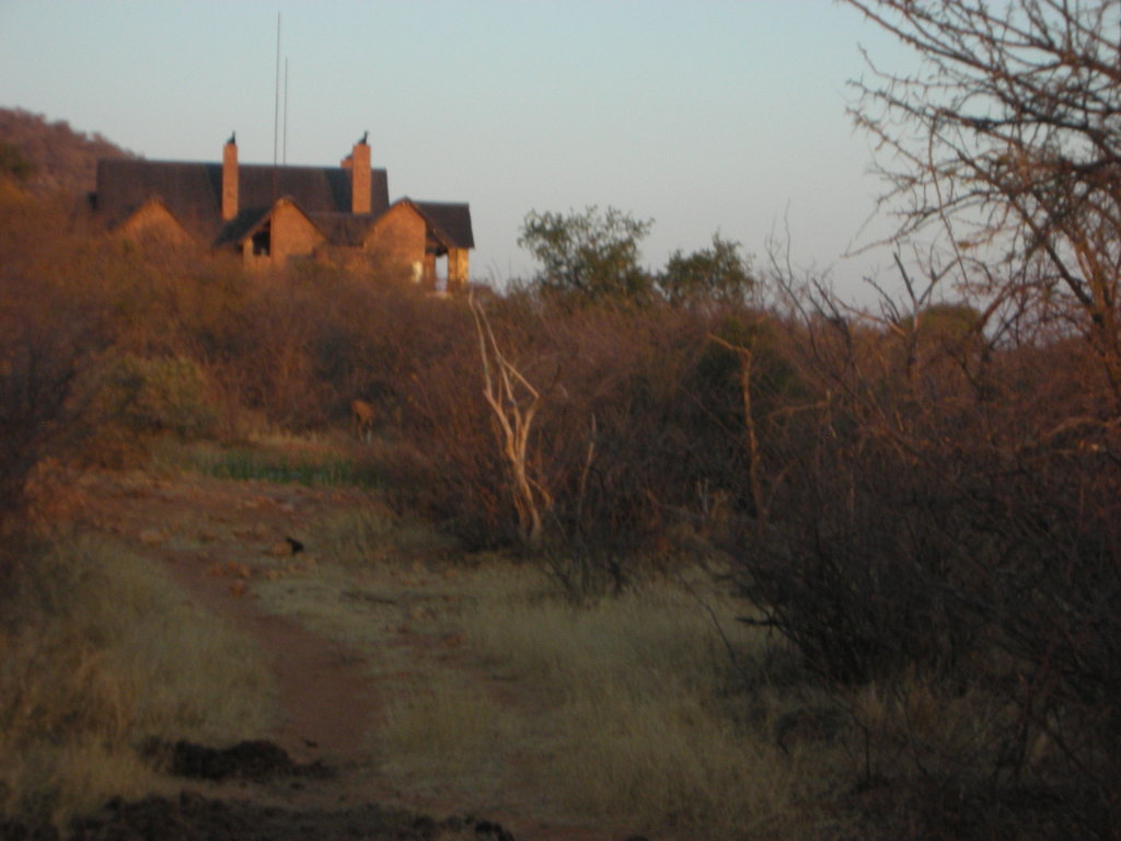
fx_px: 3400
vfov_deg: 14.1
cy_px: 420
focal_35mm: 105
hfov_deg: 18.7
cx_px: 560
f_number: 5.4
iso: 137
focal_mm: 17.4
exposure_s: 1/120
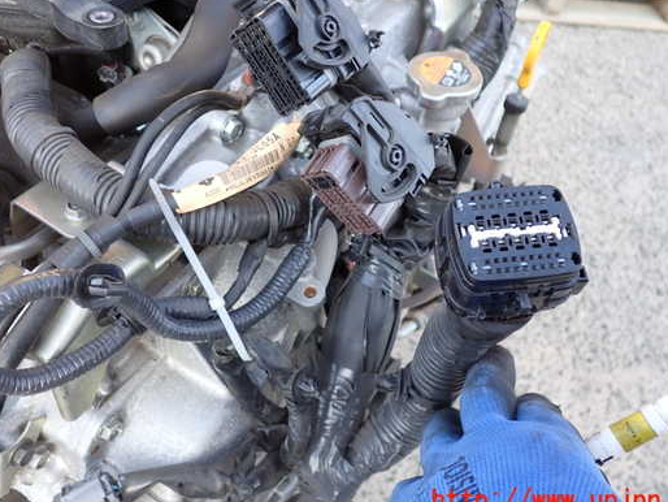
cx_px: 335
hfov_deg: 52.6
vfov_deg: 40.7
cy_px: 225
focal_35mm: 35
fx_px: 676
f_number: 2.3
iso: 100
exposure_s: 1/80
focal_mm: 5.4
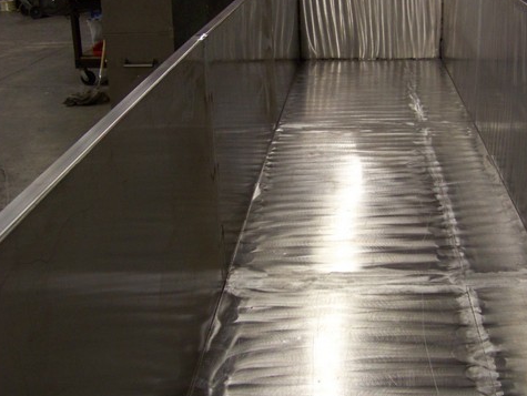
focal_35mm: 53
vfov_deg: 27.6
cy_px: 207
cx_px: 375
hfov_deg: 35.6
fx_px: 807
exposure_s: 1/30
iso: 163
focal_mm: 5.85
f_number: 2.8
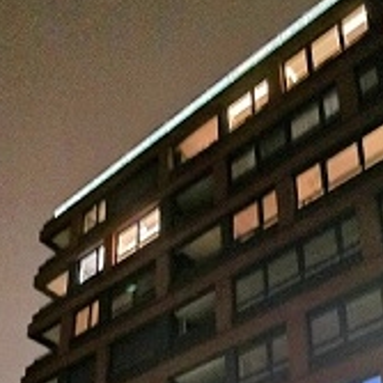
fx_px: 638
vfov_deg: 29.6
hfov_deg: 33.3
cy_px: 436
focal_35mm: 51
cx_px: 230
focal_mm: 6.3
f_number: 1.7
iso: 1250
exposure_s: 1/33.3
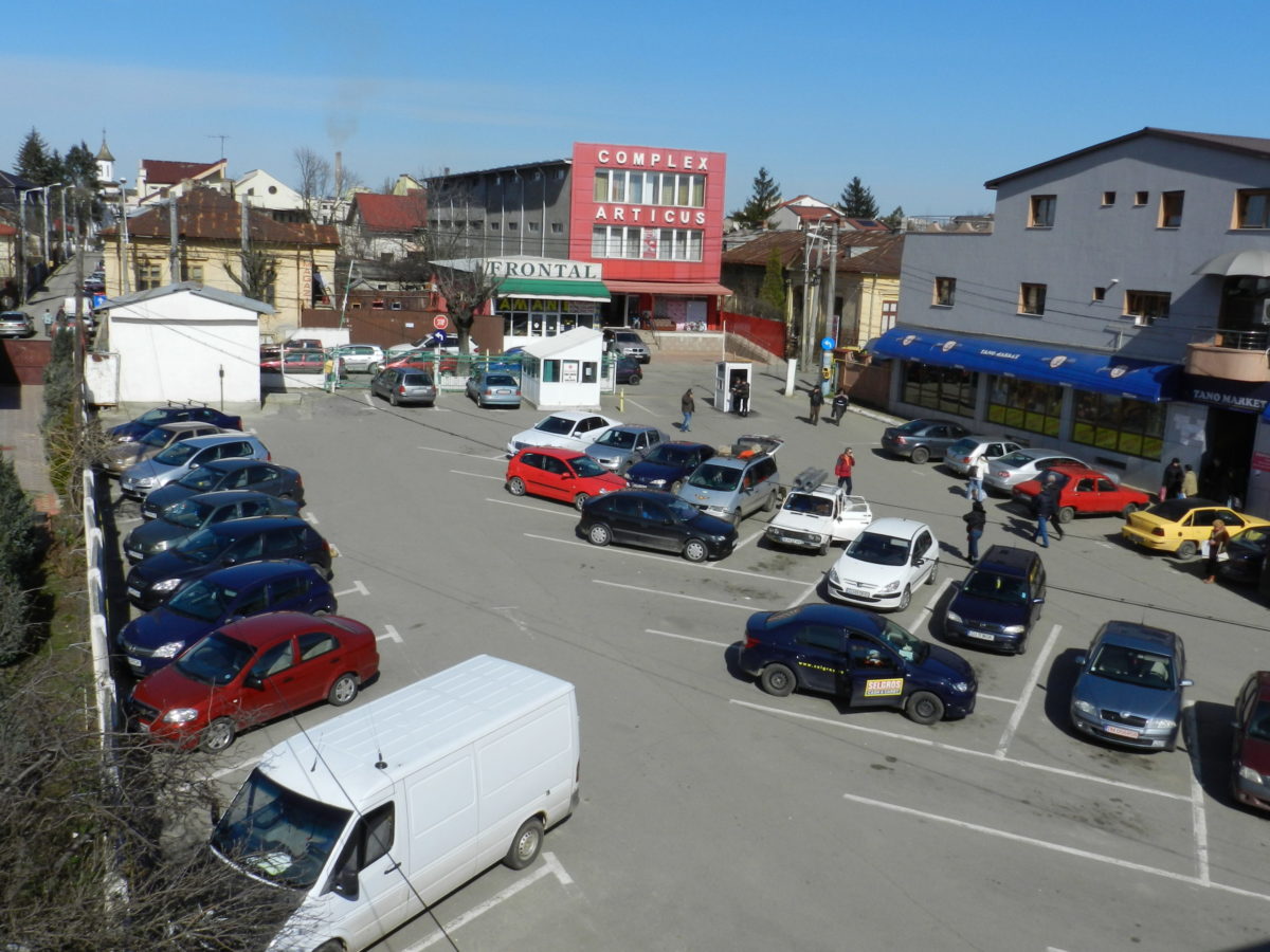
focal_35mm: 32
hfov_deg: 56.8
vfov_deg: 44.2
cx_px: 635
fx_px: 1174
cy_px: 476
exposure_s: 1/800
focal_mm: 5.6
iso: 160
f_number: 5.6
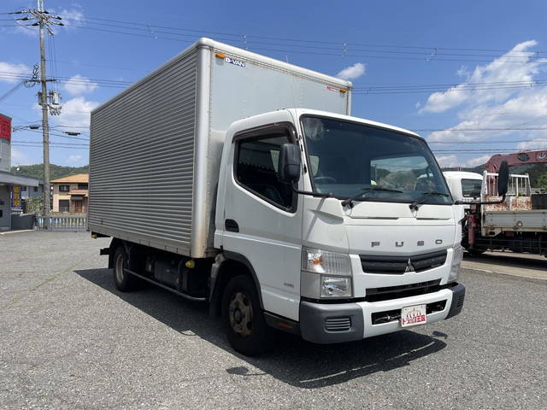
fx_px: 411
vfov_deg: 53.1
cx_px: 274
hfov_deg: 67.3
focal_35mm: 26
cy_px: 205
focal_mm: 4.2
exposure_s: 1/4831
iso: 32
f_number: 1.6
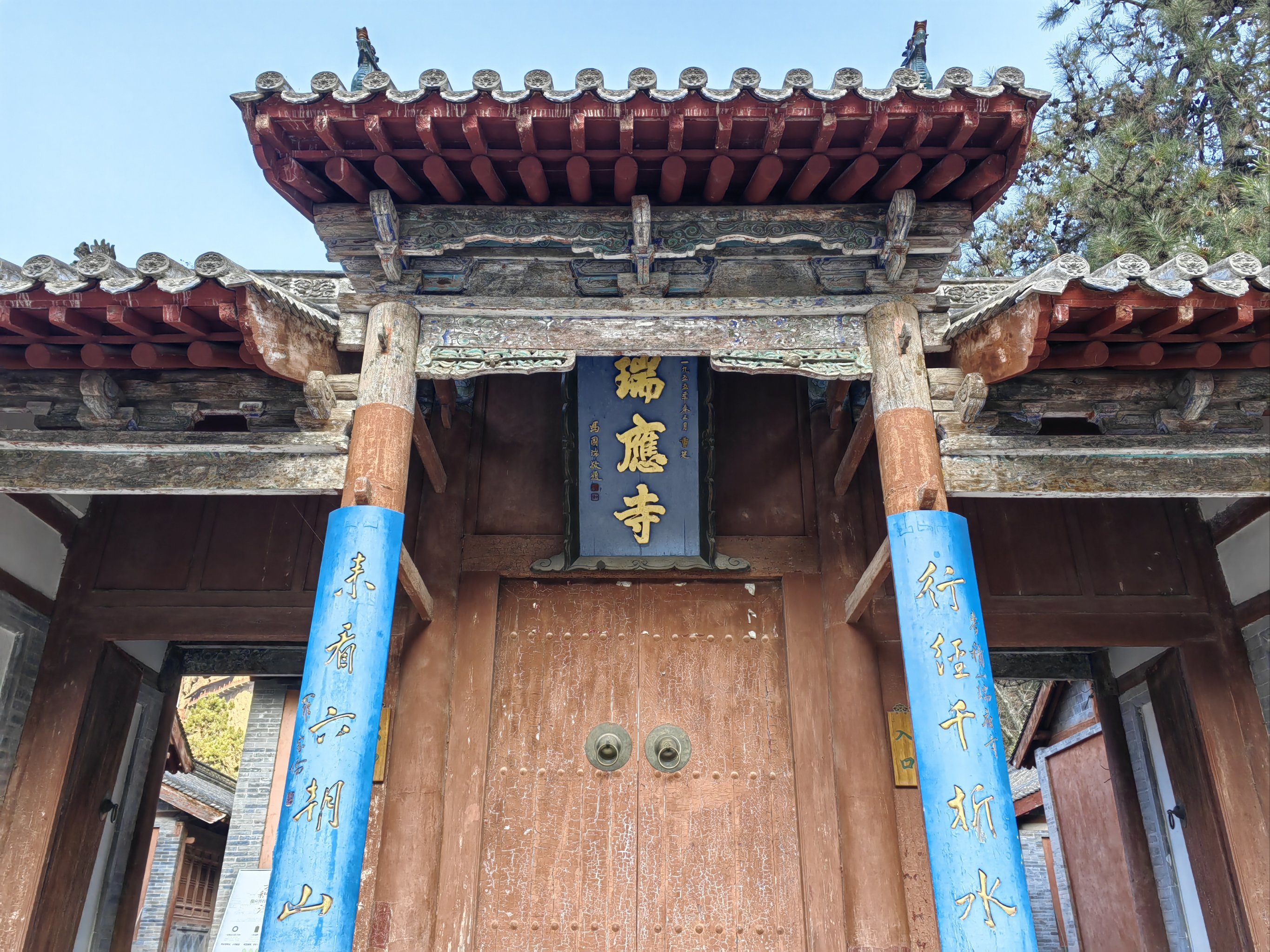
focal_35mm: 27
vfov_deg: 51.4
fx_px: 991
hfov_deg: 65.3
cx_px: 635
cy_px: 476
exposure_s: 1/909
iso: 160
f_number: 1.8
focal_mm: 5.54
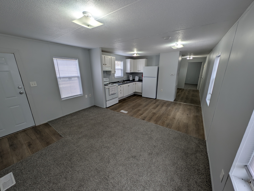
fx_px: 88
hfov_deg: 110.5
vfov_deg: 94.6
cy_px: 96
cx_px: 127
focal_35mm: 12
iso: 39
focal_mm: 2.23
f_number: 1.95
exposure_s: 1/127
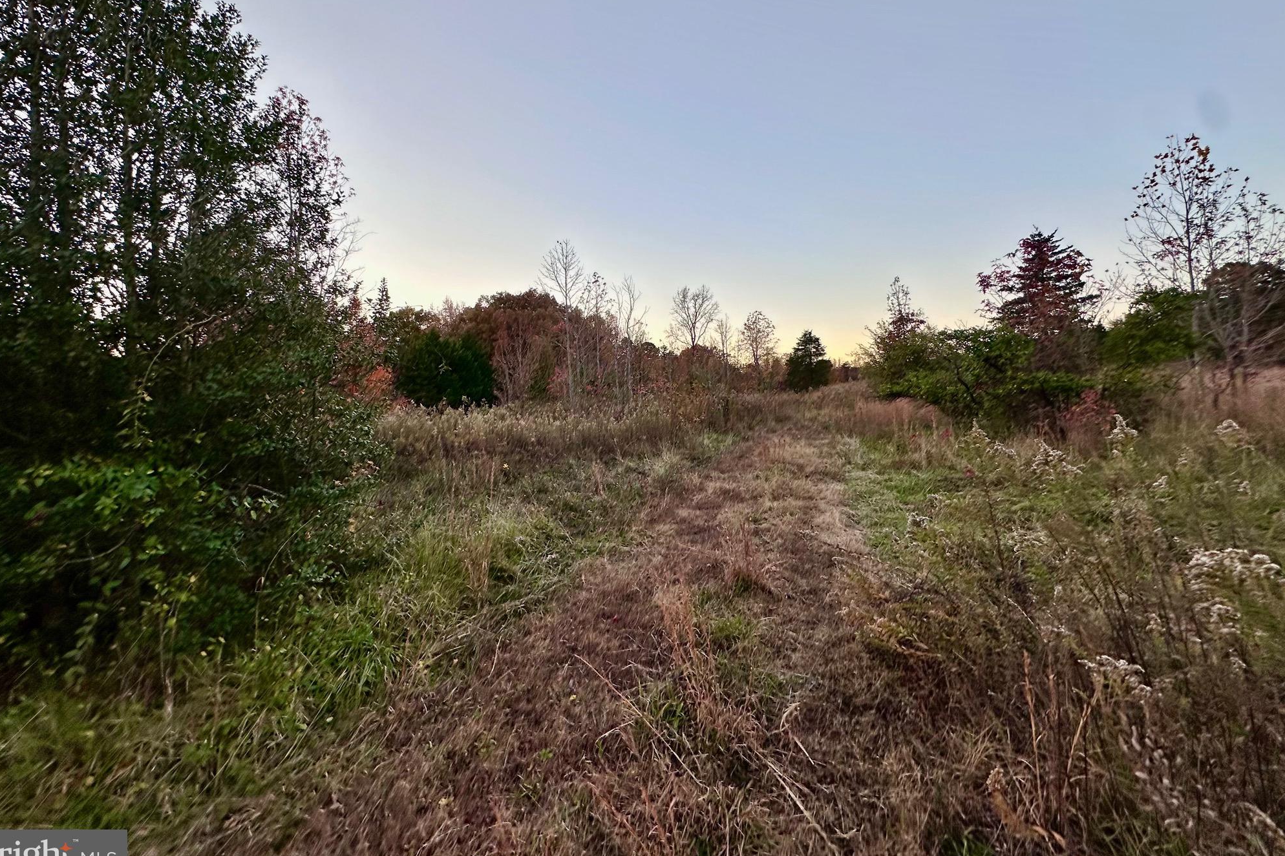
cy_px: 386
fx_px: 535
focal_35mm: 15
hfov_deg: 100.4
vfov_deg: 77.1
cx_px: 628
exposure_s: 1/166
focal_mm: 2.22
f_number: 2.2
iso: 40
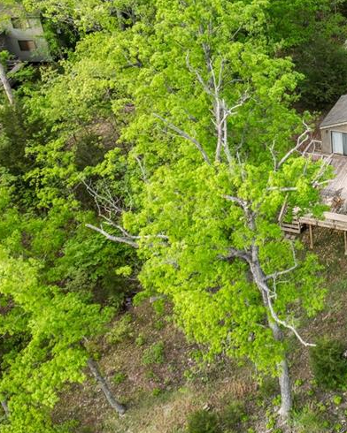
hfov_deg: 28.5
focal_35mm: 49
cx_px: 366
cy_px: 151
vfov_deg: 37.7
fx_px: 629
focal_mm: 6.72
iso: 400
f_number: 1.7
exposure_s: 1/800
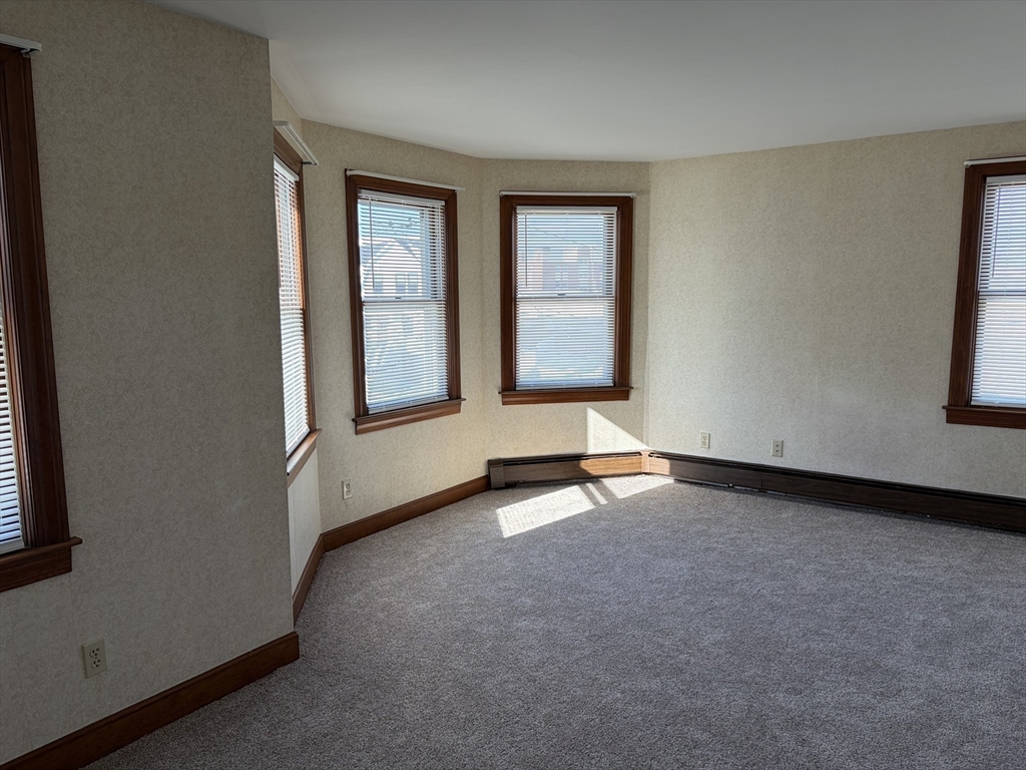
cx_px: 513
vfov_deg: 53.1
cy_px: 385
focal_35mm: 26
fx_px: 771
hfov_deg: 67.3
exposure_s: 1/136
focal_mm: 5.96
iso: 32
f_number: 1.6
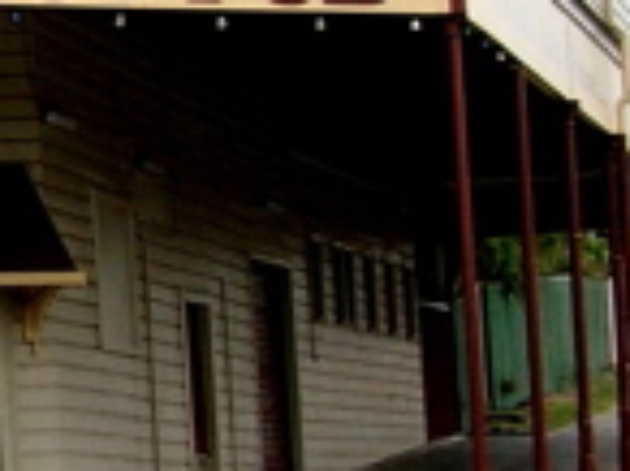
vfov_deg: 9.3
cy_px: 76
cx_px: -427
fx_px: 2871
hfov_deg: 11.8
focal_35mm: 158
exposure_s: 1/210
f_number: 2.7
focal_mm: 6
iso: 50
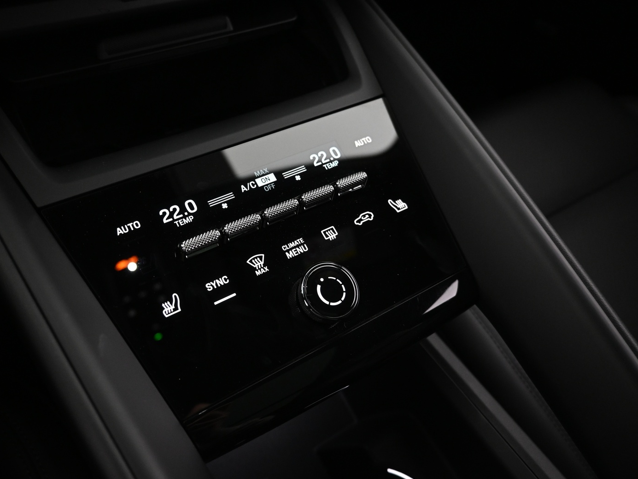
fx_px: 498
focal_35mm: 27
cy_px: 234
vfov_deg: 51.3
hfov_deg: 65.0
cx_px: 272
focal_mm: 16
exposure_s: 1/15
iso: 1600
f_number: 3.5
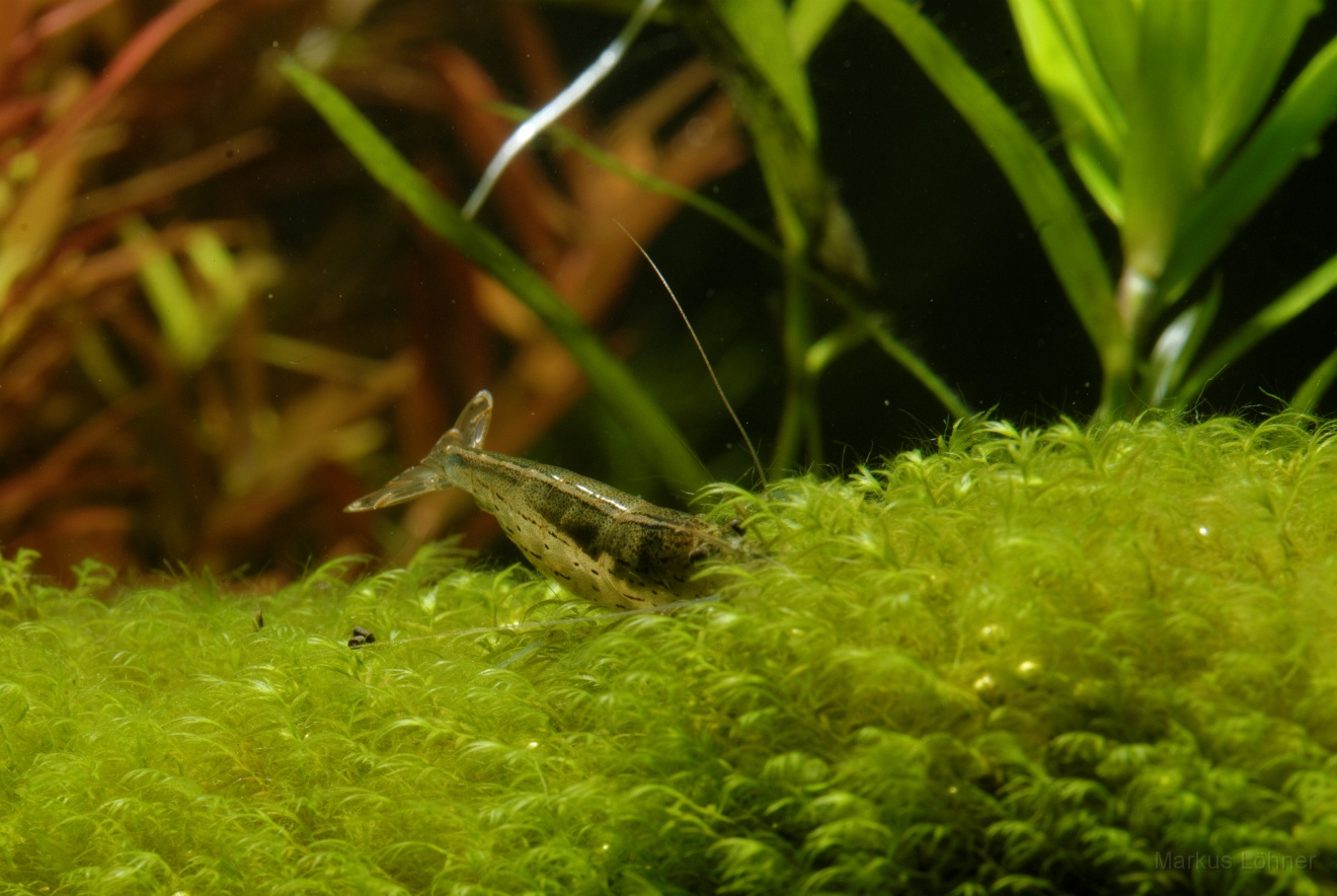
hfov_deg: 13.7
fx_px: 5578
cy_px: 448
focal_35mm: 150
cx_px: 668
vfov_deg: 9.2
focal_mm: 100
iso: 100
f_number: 22
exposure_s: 1/125
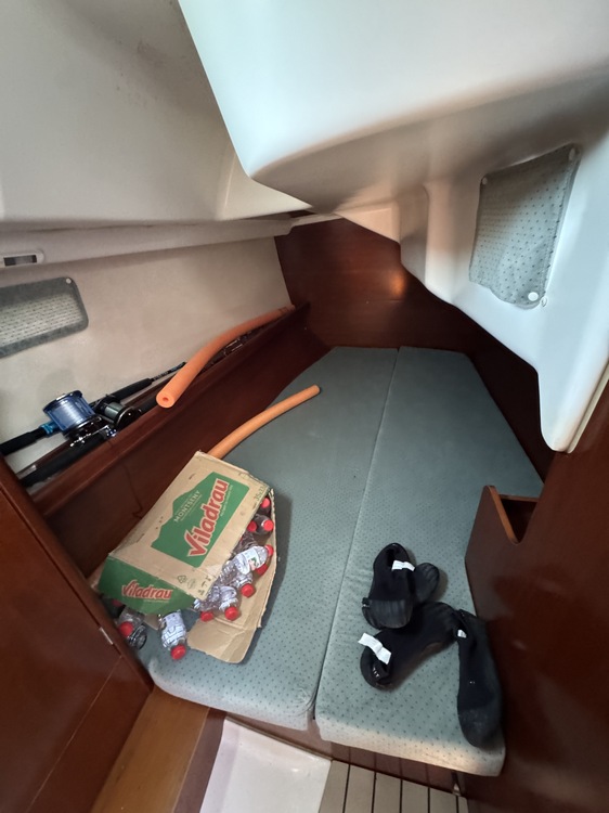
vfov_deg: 102.1
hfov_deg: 85.6
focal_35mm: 14
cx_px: 304
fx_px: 329
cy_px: 406
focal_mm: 2.22
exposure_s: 1/39
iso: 1600
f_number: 2.2
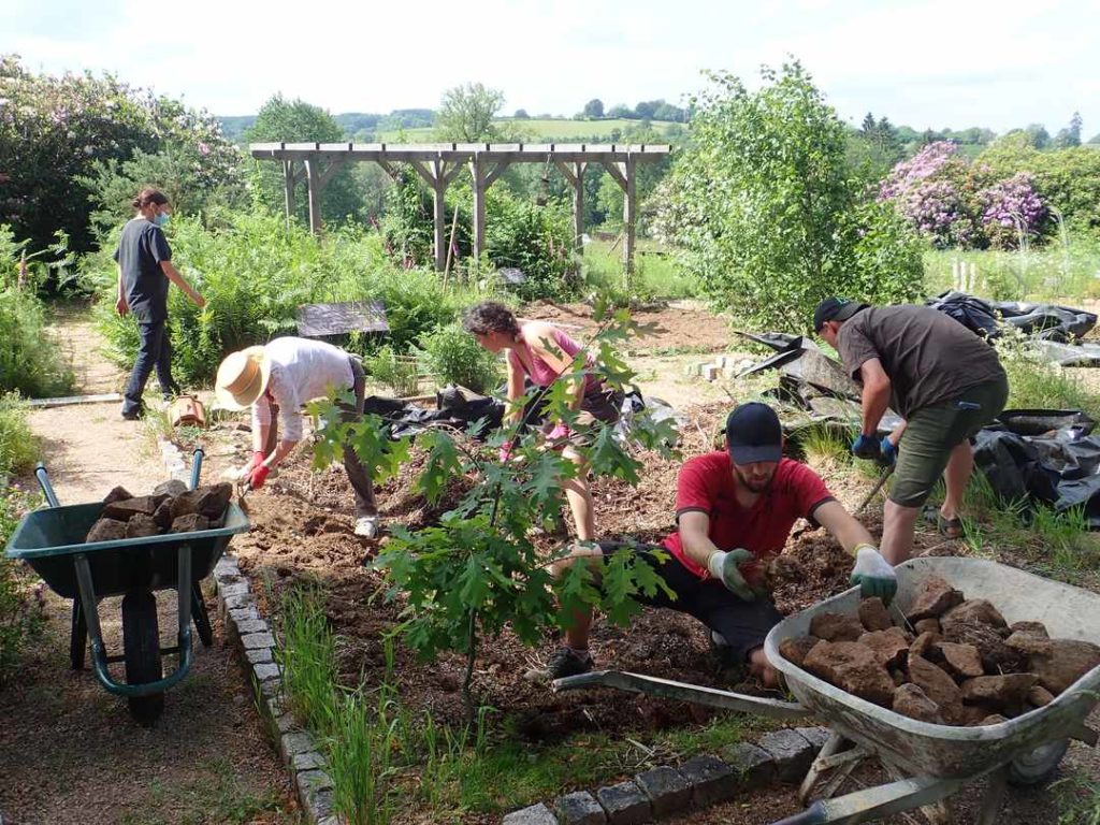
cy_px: 412
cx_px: 550
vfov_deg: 46.8
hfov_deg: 60.0
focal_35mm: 30
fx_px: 953
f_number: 3.2
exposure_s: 1/400
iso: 100
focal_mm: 5.5
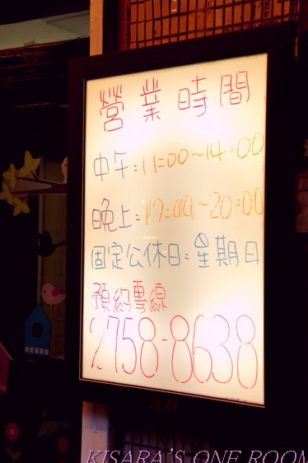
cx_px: 156
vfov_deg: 32.9
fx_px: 784
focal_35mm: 61
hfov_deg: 22.2
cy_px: 227
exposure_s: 1/60
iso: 250
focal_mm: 38
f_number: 4.5
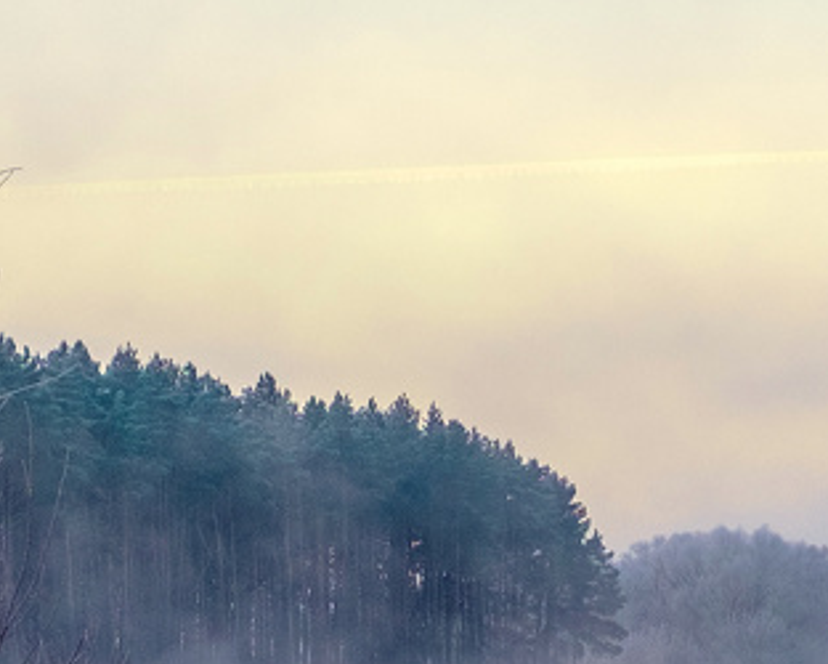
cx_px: 666
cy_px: 891
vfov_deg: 7.4
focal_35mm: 206
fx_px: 5051
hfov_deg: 9.3
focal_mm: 32.9
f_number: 8
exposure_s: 1/40
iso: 320
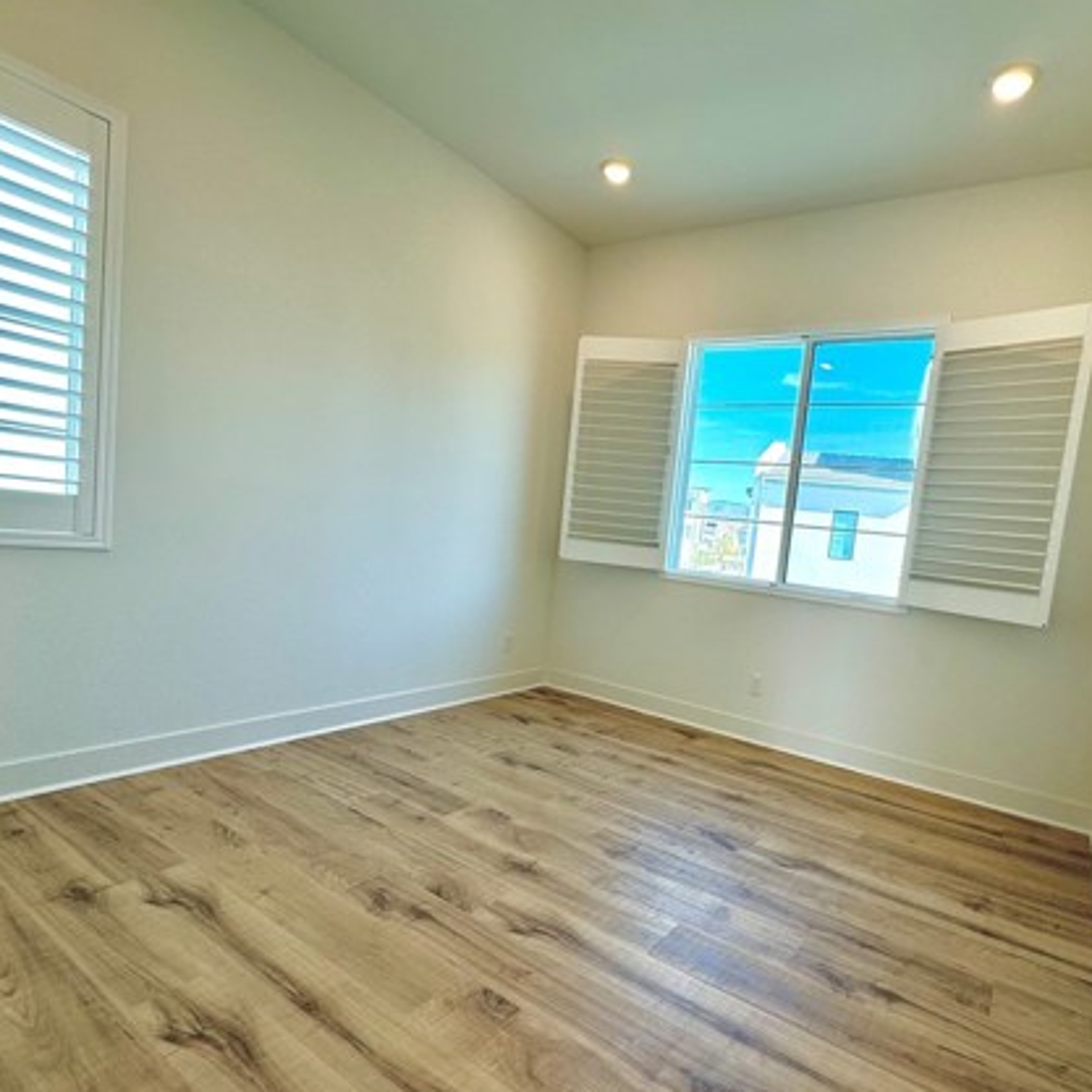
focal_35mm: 19
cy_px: 600
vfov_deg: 77.5
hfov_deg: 77.0
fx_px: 678
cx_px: 642
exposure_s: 1/187
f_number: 2.2
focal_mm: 2.22
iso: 40
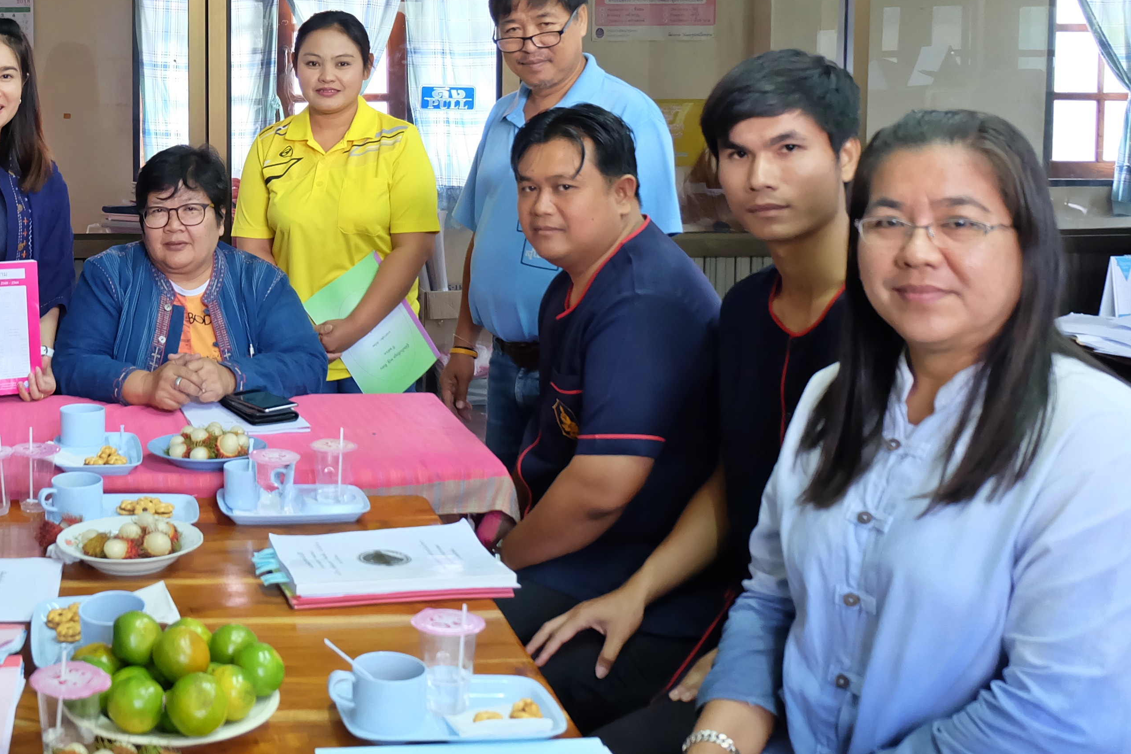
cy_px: 199
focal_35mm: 46
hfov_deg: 40.9
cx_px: 218
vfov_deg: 28.9
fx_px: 1445
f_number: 4
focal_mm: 16
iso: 2500
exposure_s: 1/30
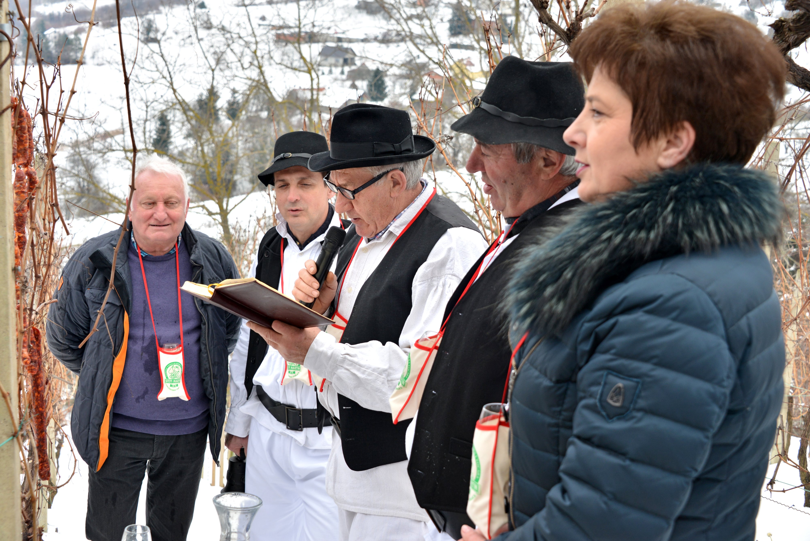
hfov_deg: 39.6
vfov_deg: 27.0
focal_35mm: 50
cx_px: 405
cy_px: 270
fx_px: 1125
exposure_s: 1/100
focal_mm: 50
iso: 320
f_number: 8
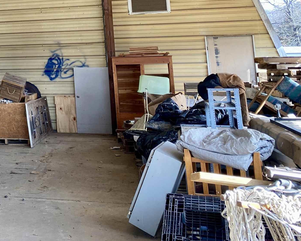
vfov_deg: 25.6
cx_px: -29
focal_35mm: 56
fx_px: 499
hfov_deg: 30.1
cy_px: -7
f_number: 1.8
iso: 32
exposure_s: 1/122
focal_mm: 4.25
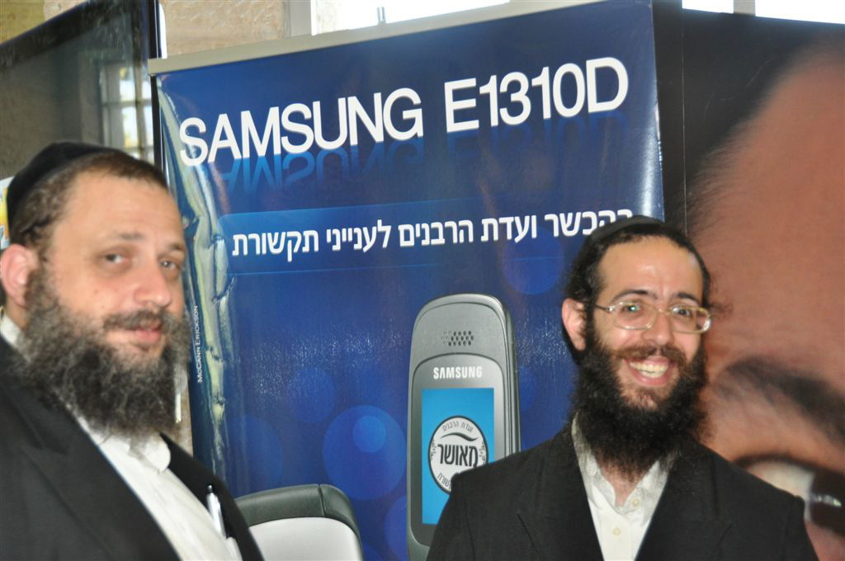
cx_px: 422
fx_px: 1828
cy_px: 280
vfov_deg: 17.4
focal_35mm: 78
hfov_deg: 26.0
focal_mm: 52
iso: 800
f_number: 4.8
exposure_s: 1/60
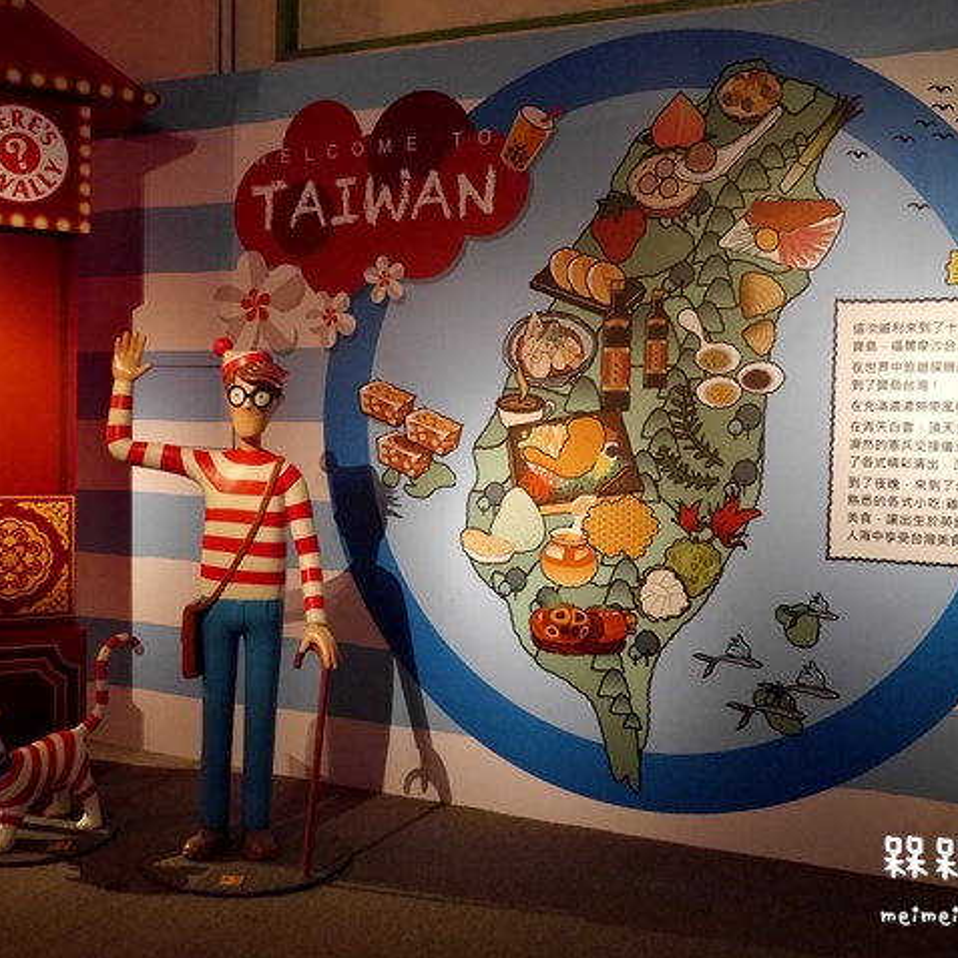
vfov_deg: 43.9
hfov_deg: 43.8
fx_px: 1190
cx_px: 528
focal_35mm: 38
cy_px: 479
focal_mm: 16
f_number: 3.6
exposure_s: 1/60
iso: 2500
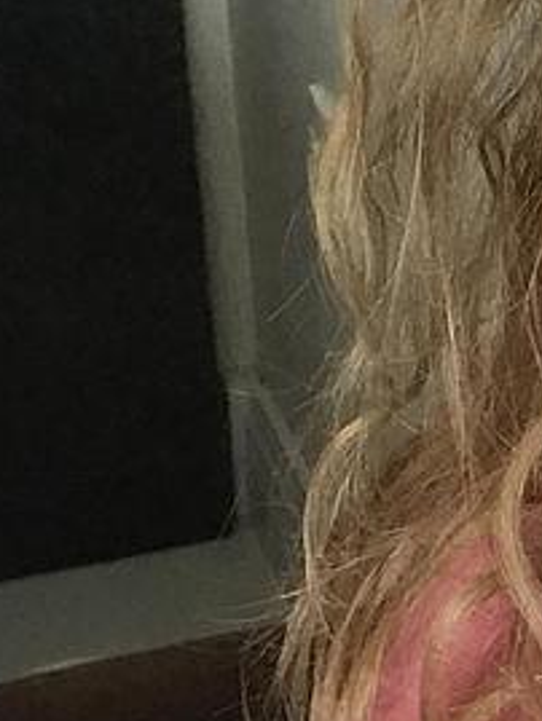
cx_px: 970
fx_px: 3171
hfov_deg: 9.3
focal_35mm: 152
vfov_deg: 12.9
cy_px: 150
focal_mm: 2.87
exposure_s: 1/33
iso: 80
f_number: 2.2
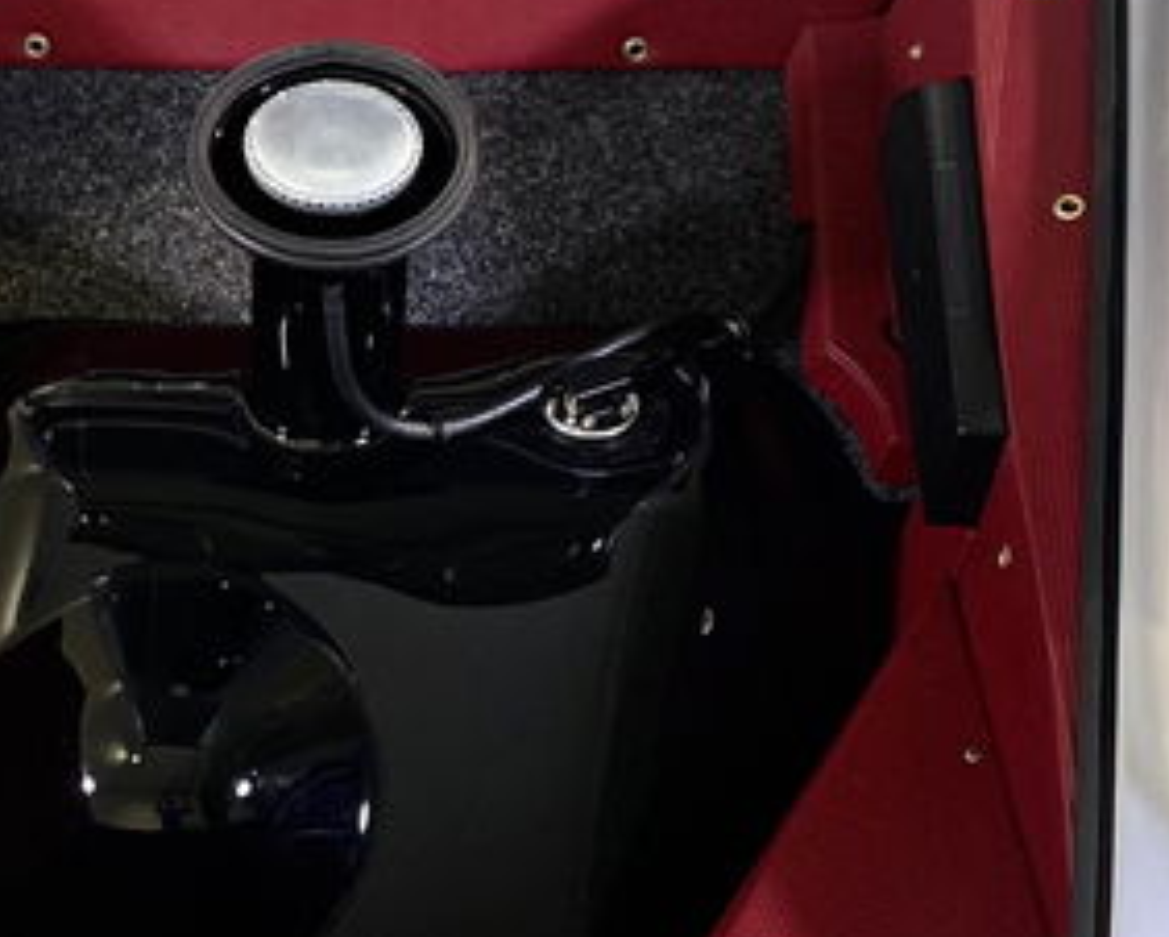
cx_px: 327
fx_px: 2389
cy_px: 535
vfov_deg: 22.2
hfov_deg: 27.2
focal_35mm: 69
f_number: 1.8
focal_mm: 4.25
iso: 500
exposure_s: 1/45
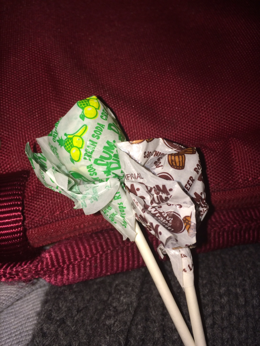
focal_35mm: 29
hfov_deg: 48.2
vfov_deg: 61.7
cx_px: 130
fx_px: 290
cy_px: 173
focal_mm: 4.15
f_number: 2.2
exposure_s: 1/366
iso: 32
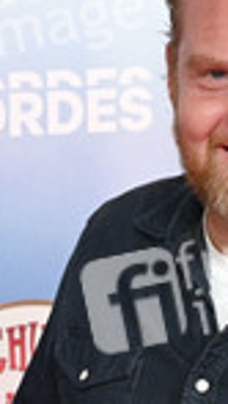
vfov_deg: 10.0
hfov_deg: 5.7
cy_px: 426
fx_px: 2293
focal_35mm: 214
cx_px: 302
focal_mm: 75
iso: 1000
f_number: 8
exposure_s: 1/125
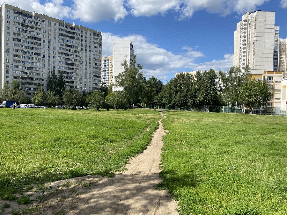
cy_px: 108
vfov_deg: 53.1
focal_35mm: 26
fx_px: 216
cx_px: 144
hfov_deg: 67.3
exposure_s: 1/2817
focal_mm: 4.25
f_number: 1.8
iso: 32
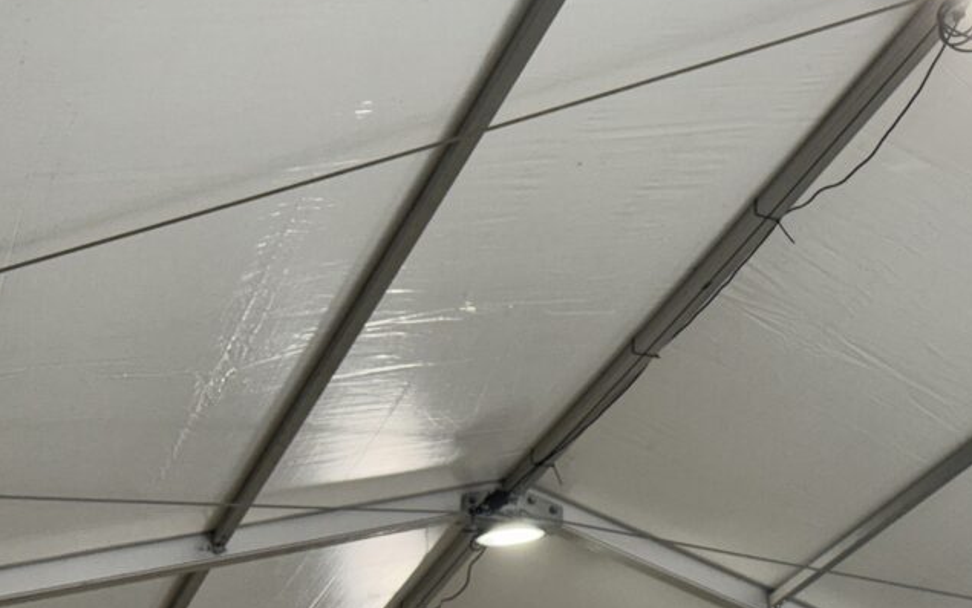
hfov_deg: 24.9
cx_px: 722
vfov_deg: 15.9
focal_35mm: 82
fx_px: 2172
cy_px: 345
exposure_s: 1/120
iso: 100
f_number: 1.78
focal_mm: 6.76
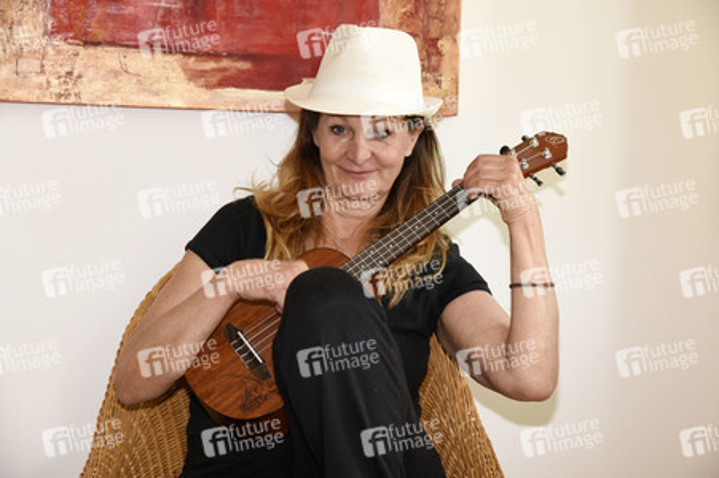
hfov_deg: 27.0
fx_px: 1497
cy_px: 239
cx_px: 360
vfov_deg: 18.2
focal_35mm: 75
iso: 1600
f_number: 6.3
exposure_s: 1/60
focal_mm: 75
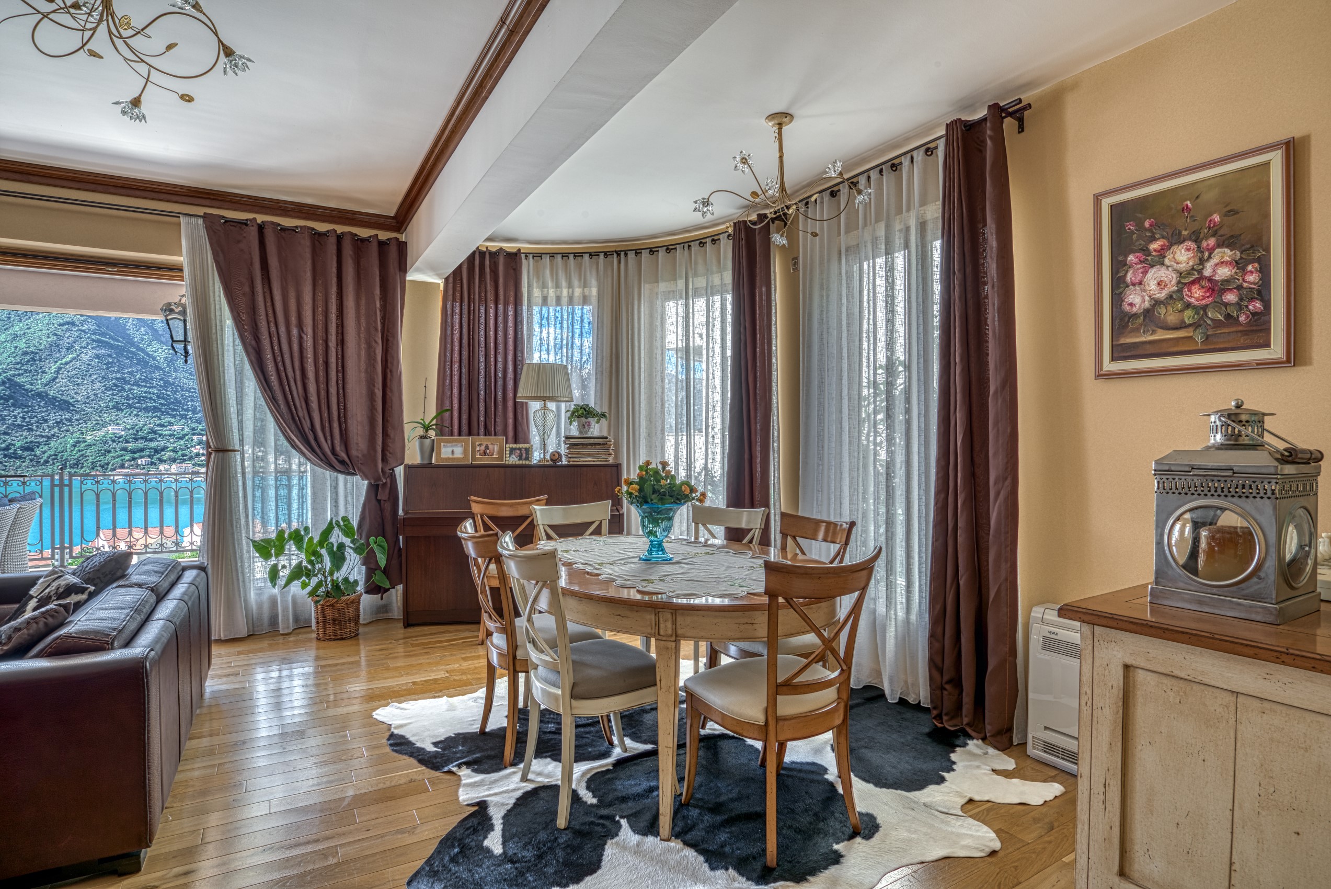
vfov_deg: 67.4
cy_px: 444
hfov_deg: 90.0
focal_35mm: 18
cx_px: 666
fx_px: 666
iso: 100
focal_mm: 18
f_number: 11
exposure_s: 1/10
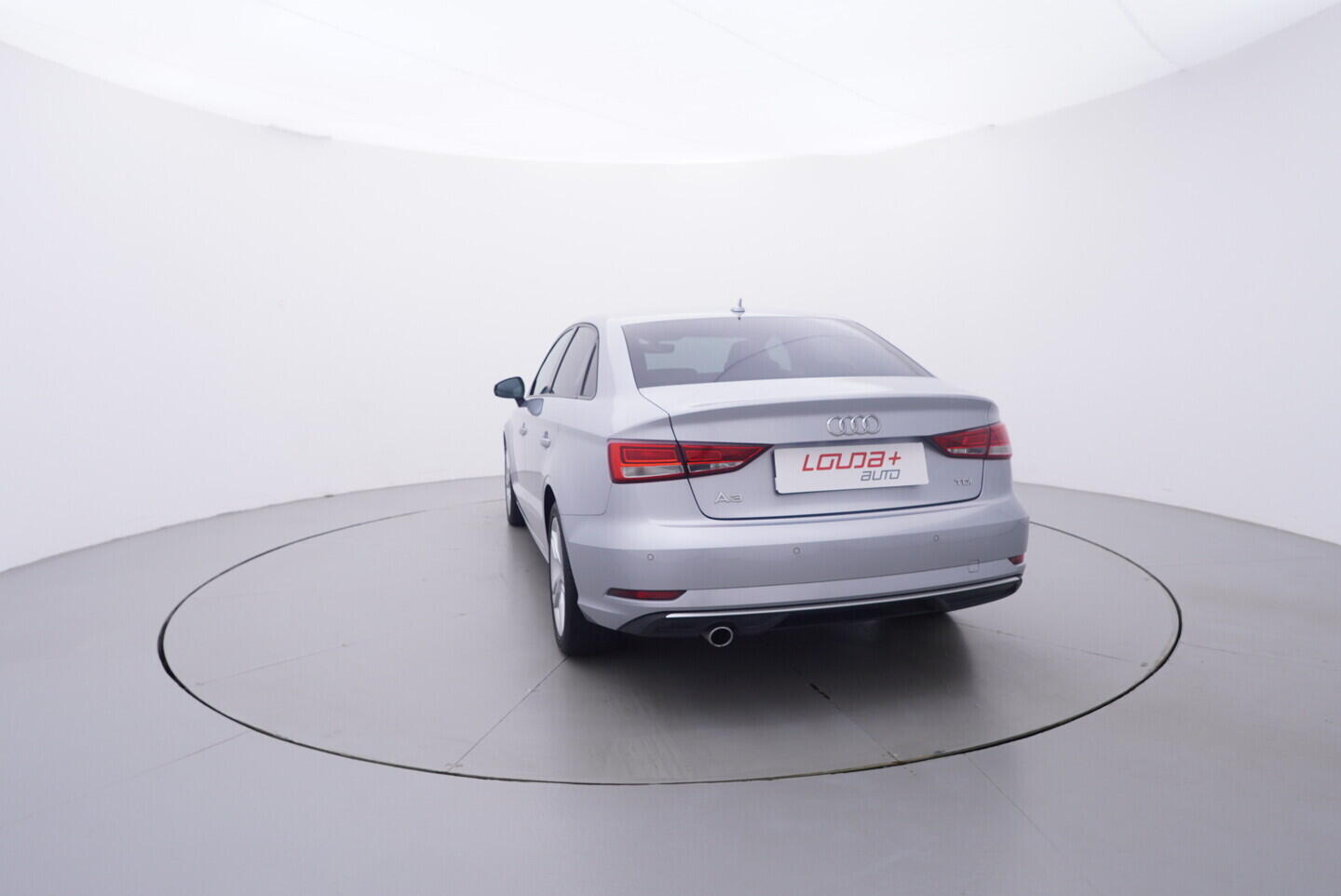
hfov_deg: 77.3
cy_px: 448
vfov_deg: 56.2
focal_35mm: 22
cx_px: 670
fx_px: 839
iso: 200
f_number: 5
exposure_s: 1/80
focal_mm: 15
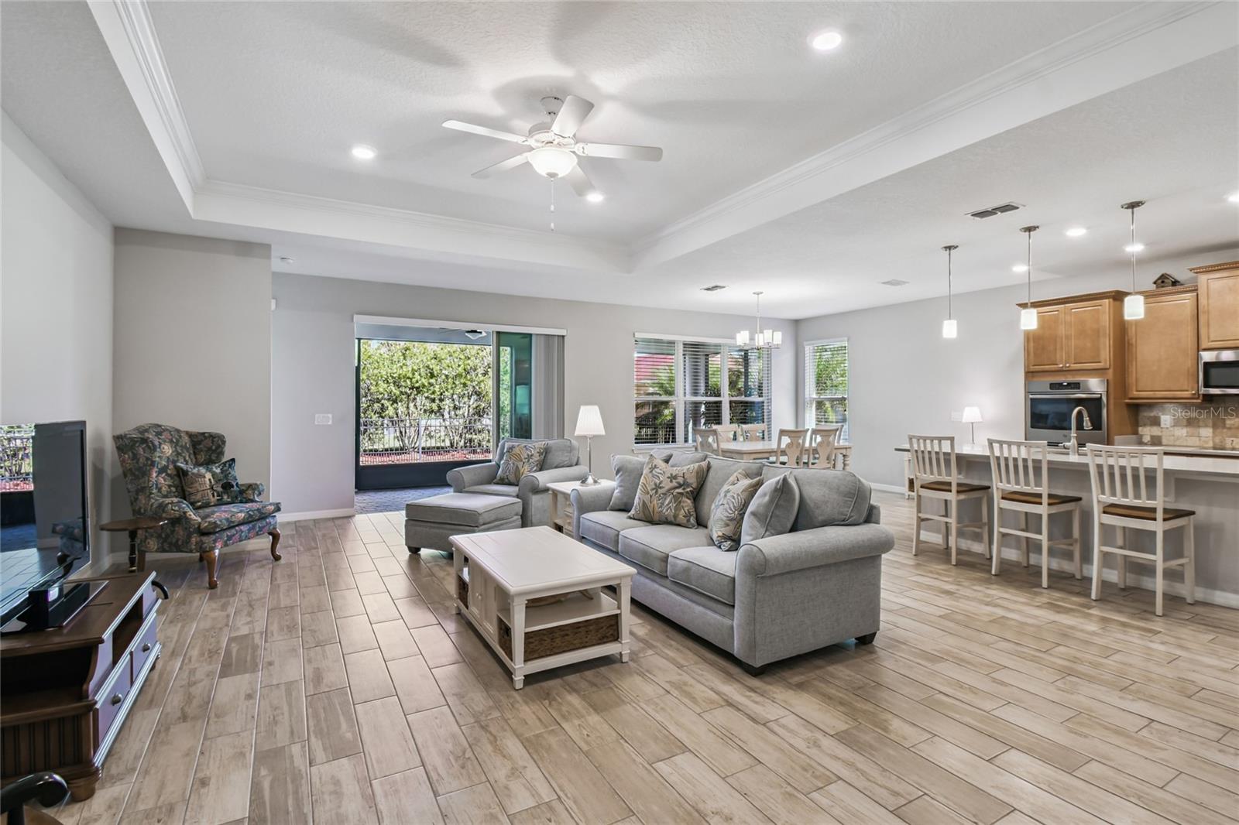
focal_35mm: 15
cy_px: 412
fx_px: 516
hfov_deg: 100.4
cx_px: 620
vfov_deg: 77.3
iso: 100
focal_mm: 10
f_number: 7.1
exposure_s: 1/15
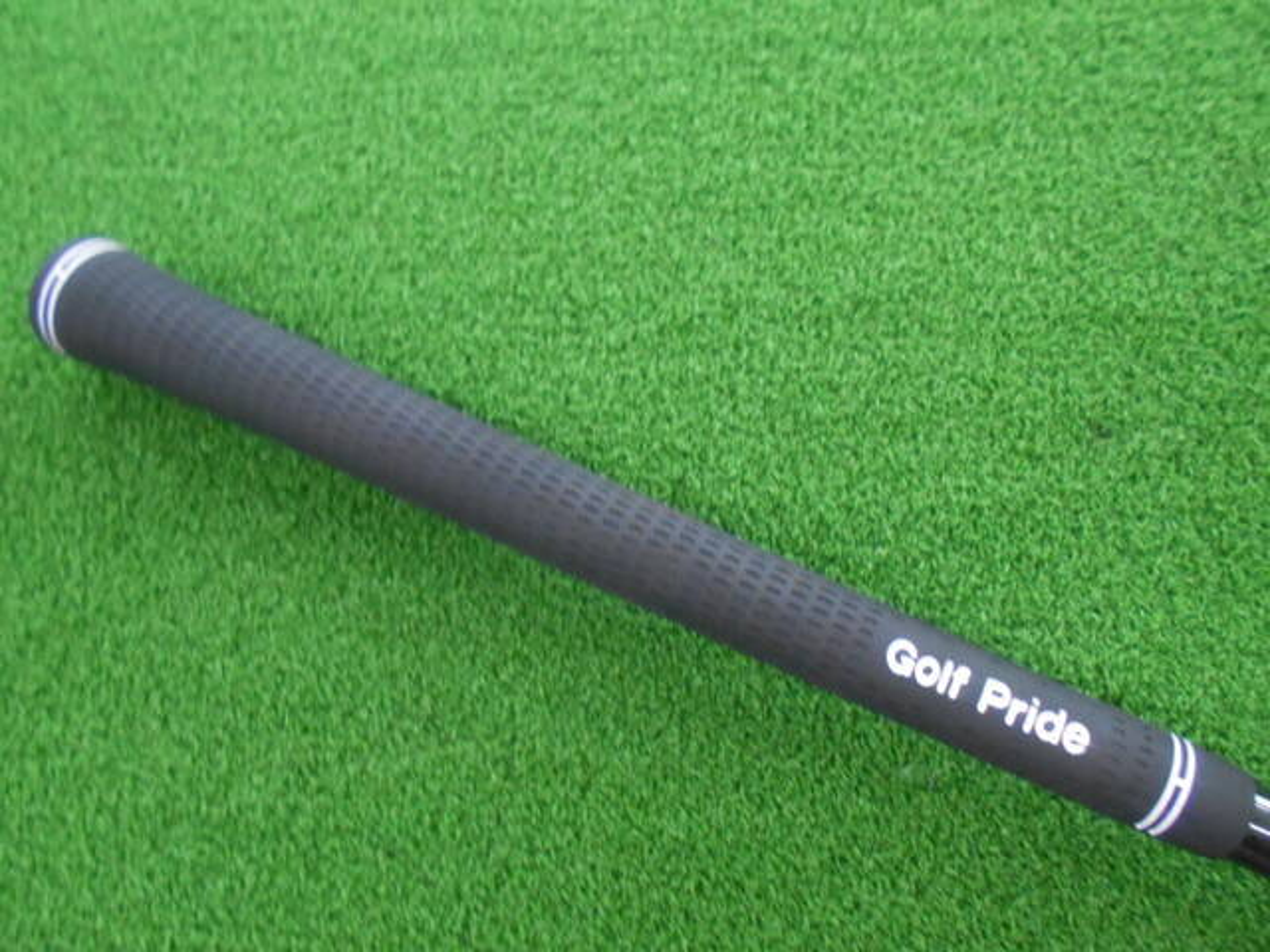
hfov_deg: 67.3
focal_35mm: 26
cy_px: 476
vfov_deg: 53.1
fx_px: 954
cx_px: 635
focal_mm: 4.6
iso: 800
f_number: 3.2
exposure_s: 1/80
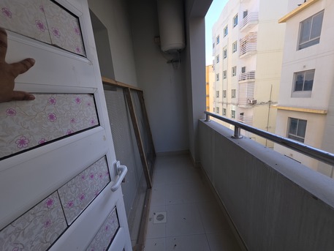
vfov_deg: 89.9
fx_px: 125
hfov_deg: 106.2
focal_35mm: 13
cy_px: 126
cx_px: 167
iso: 20
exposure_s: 1/338
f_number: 1.9
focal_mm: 2.2
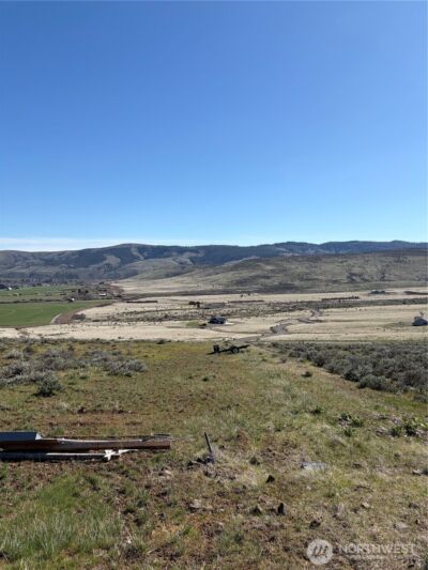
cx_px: 214
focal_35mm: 26
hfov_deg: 53.1
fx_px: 428
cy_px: 285
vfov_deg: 67.3
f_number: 1.6
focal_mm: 5.96
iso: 50
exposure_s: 1/4329
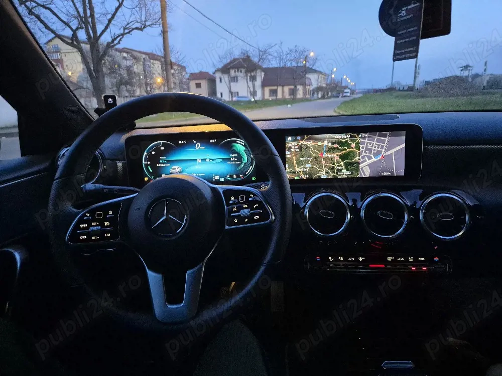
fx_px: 334
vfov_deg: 58.9
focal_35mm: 23
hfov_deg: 73.9
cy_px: 188
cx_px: 251
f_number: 1.8
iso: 2000
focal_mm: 5.4
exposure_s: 1/50
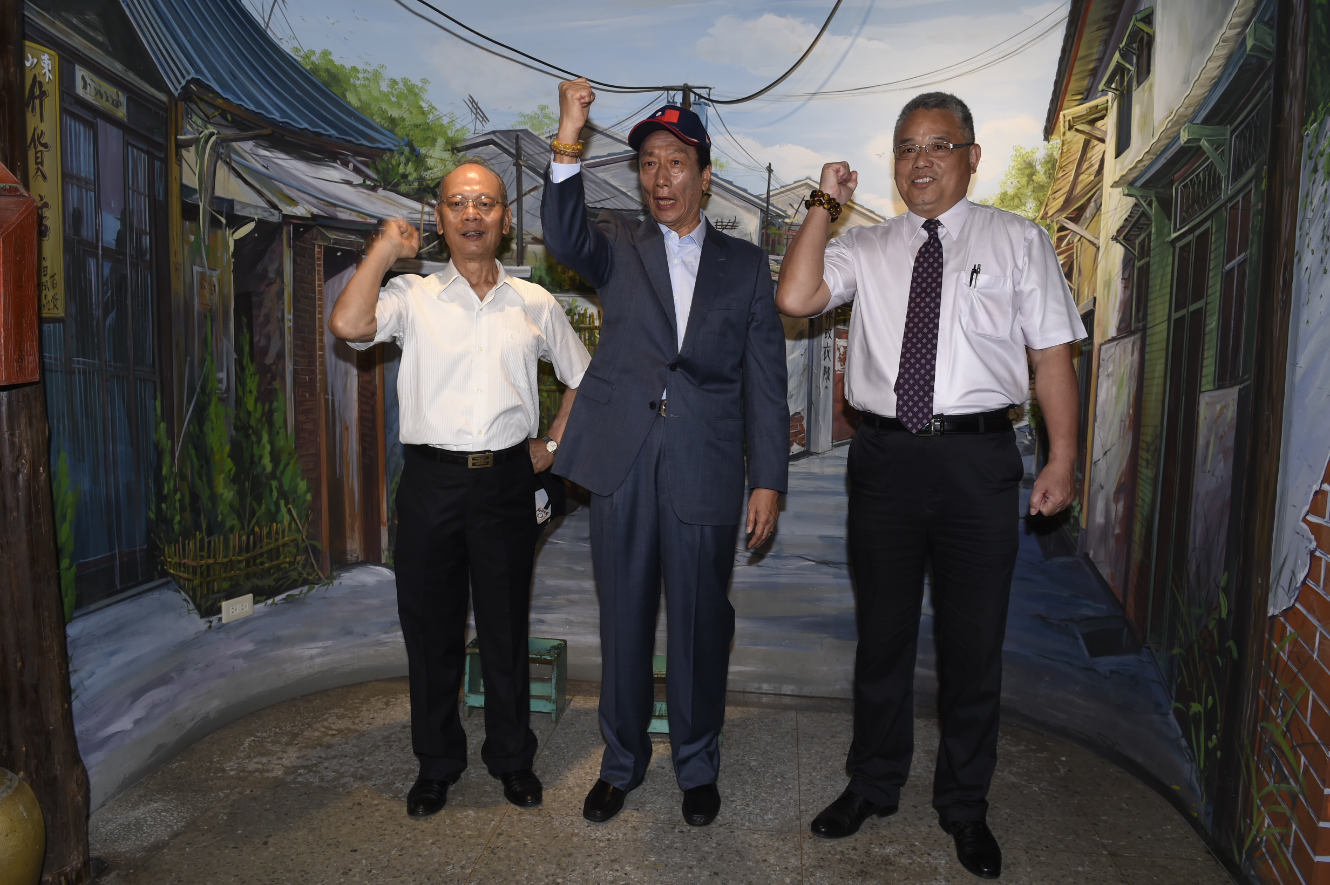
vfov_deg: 49.5
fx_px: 960
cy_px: 442
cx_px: 665
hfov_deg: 69.4
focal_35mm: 26
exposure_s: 1/60
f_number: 5.6
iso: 800
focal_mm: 26
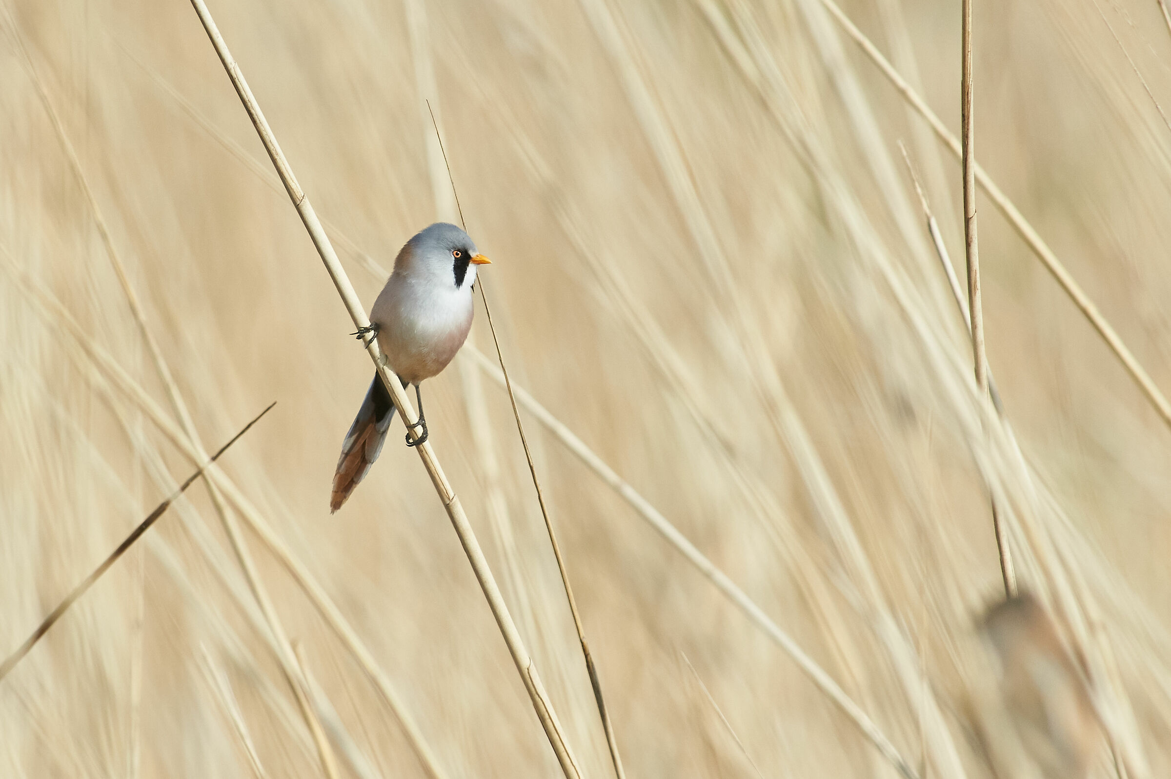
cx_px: 586
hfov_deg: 3.4
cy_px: 390
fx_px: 19504
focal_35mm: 600
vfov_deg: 2.3
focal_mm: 600
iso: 2500
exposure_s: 1/4000
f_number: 9
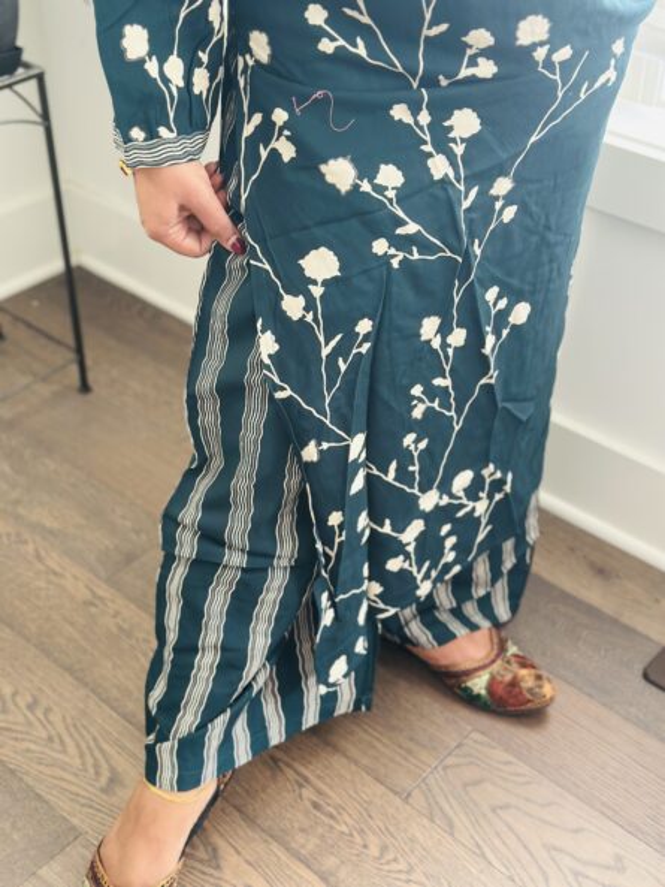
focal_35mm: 48
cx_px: 332
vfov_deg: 39.6
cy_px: 444
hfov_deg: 30.3
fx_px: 1229
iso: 160
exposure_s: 1/60
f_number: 1.78
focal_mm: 6.86
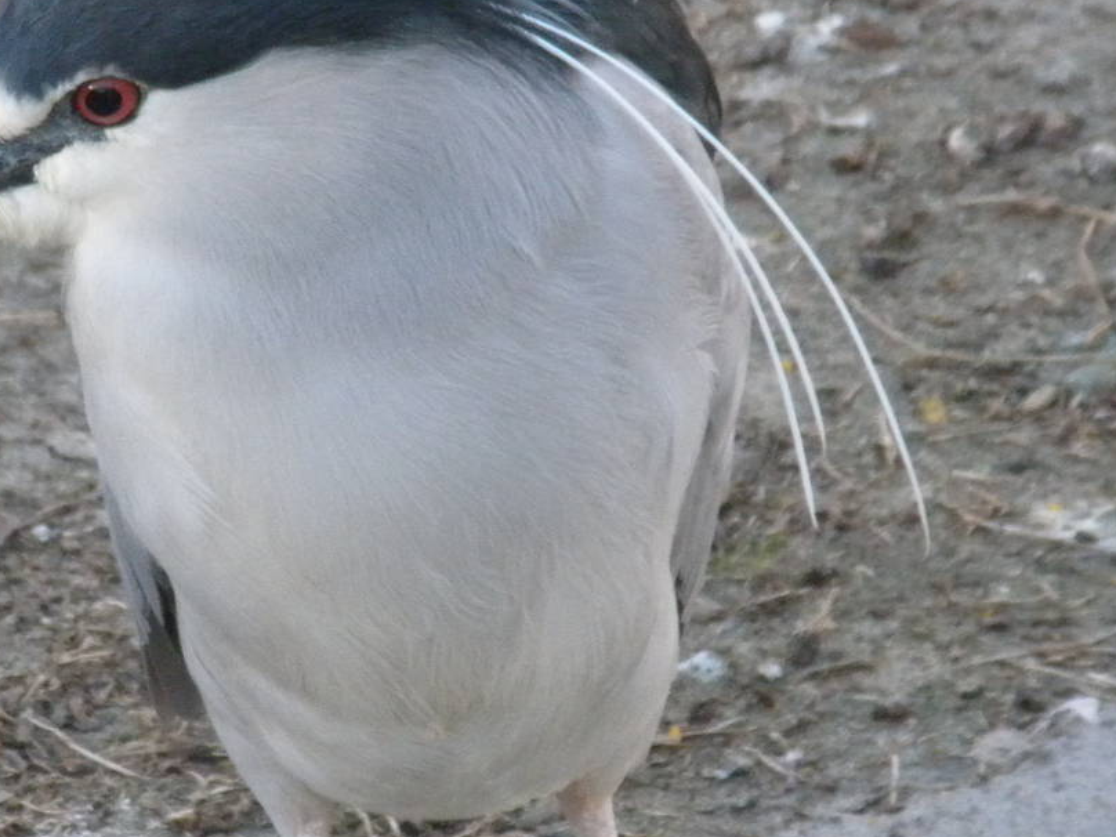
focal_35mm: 515
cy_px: 436
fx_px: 16603
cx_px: 182
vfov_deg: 2.9
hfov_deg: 3.8
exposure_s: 1/311
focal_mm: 46.2
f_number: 5.3
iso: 526
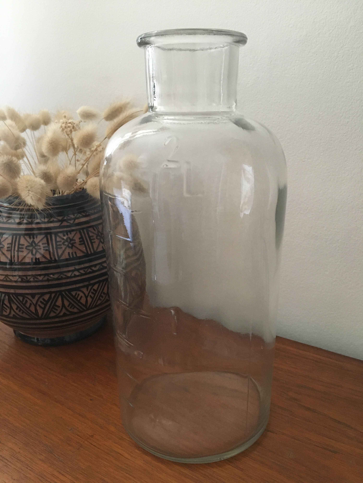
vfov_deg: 61.7
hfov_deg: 48.2
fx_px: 405
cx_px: 182
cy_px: 242
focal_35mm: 29
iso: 200
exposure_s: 1/17
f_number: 2.2
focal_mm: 4.15
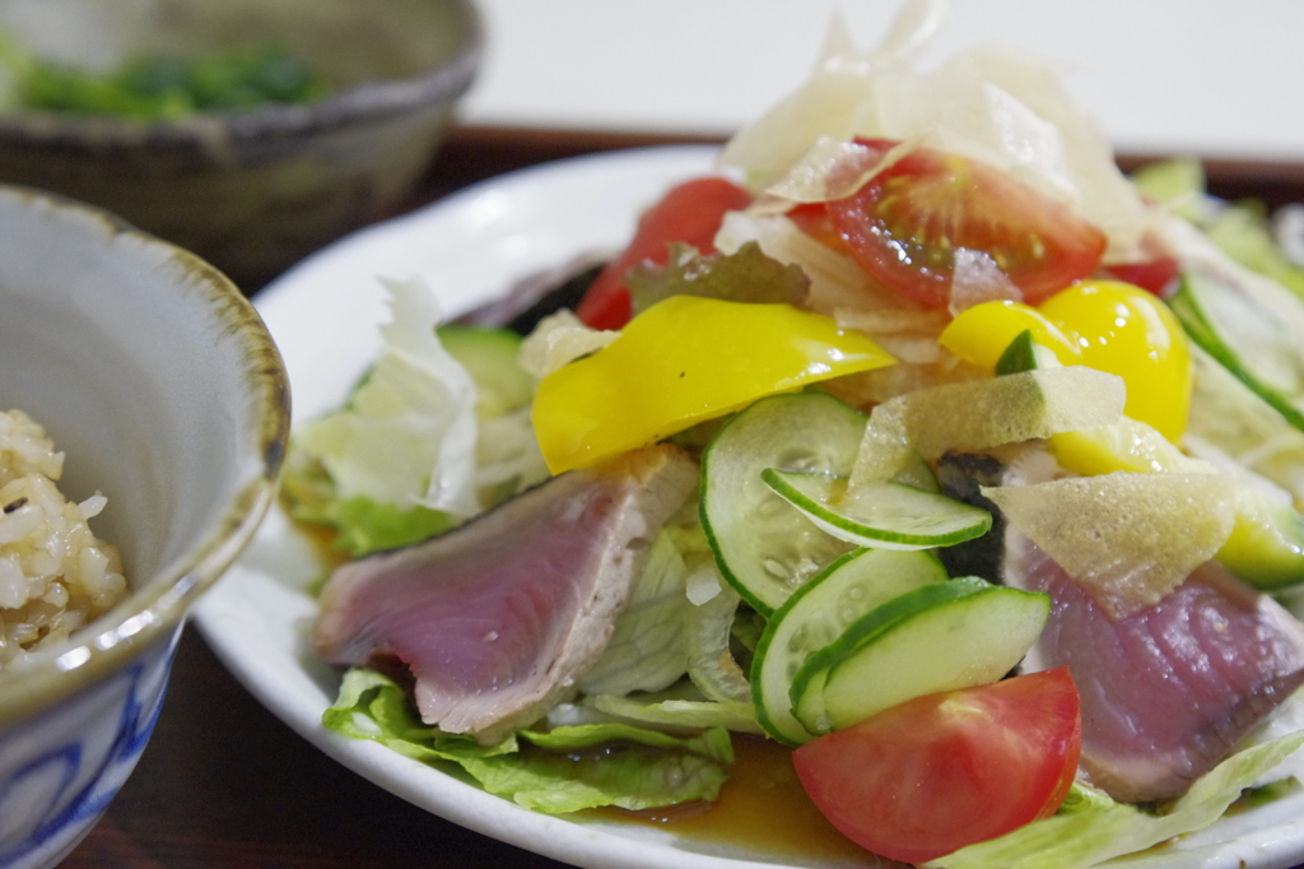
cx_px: 652
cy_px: 434
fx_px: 2173
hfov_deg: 33.4
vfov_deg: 22.6
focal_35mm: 60
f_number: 4
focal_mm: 40
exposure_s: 1/50
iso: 1600
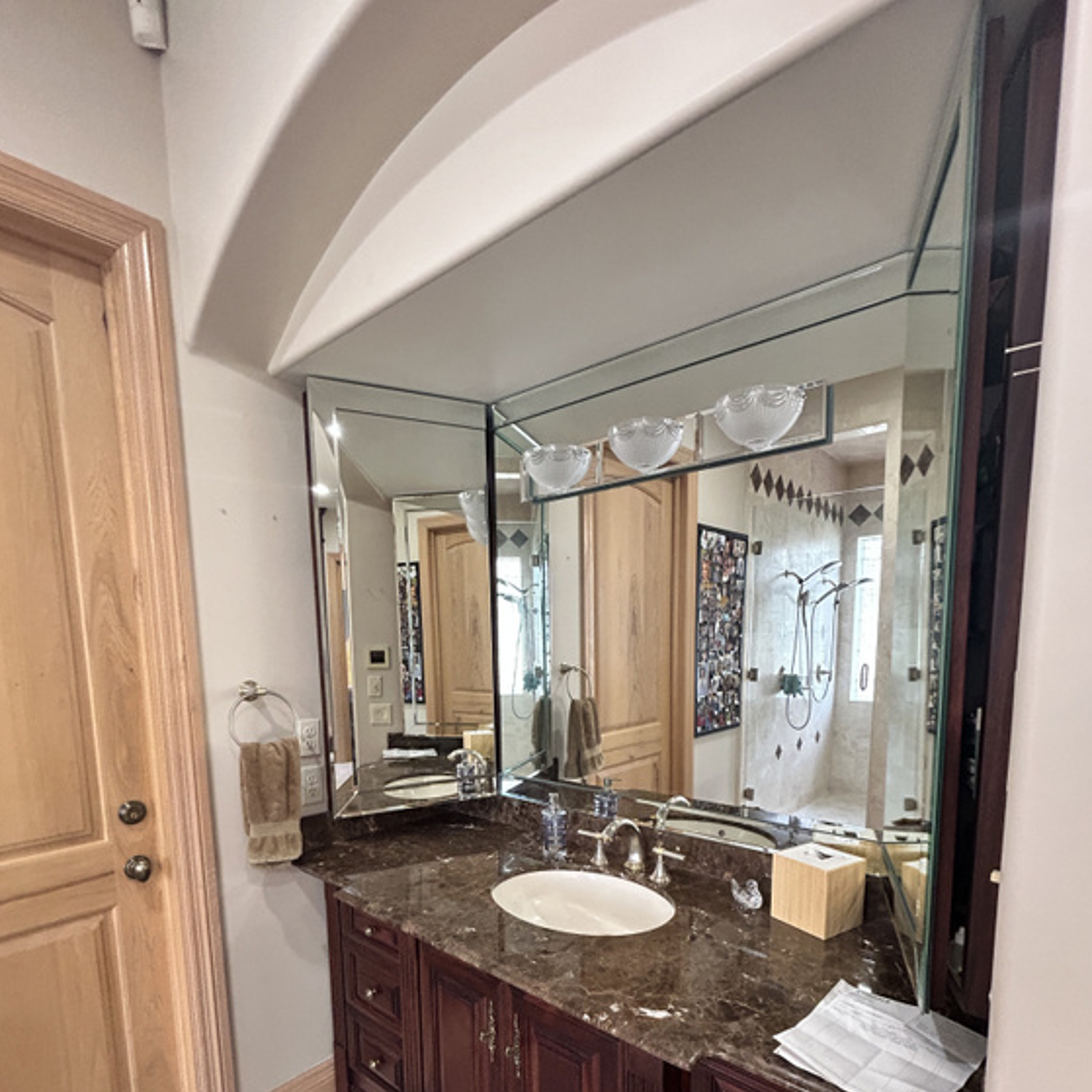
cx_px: 553
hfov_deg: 84.0
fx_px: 607
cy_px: 713
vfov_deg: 81.6
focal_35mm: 17
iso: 640
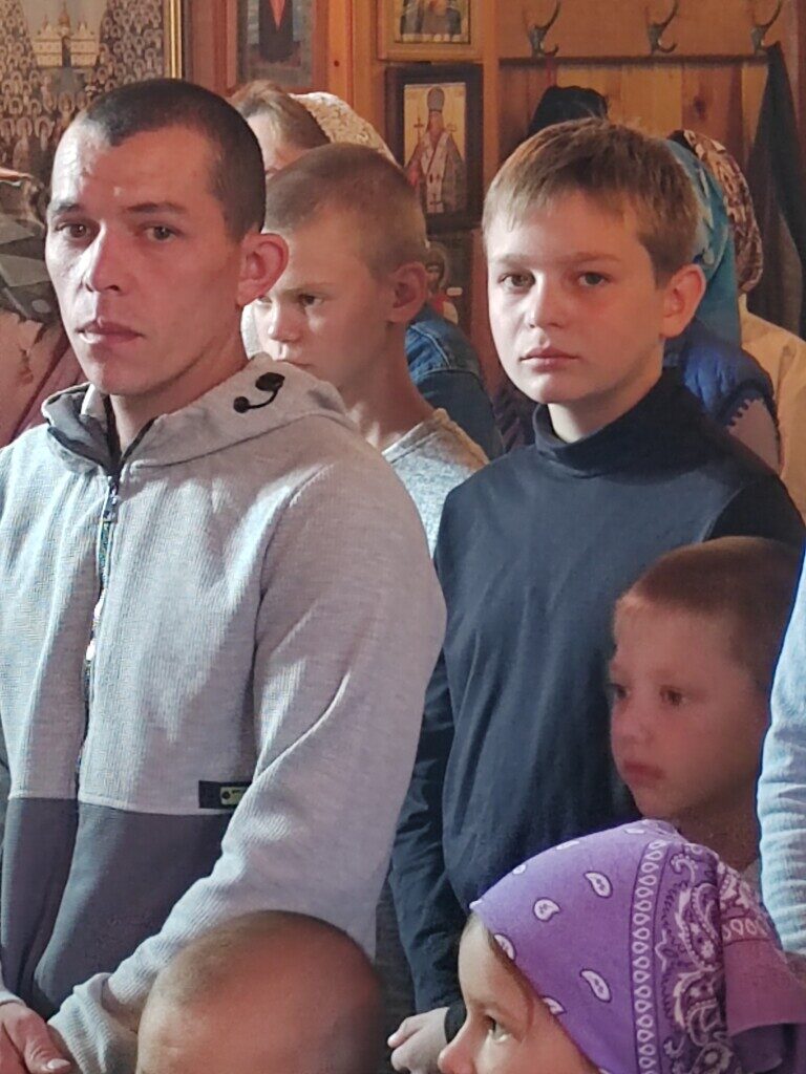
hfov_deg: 11.9
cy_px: 537
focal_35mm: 125
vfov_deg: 15.8
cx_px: 403
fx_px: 3881
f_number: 1.9
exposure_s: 1/50
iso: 995
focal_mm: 5.52
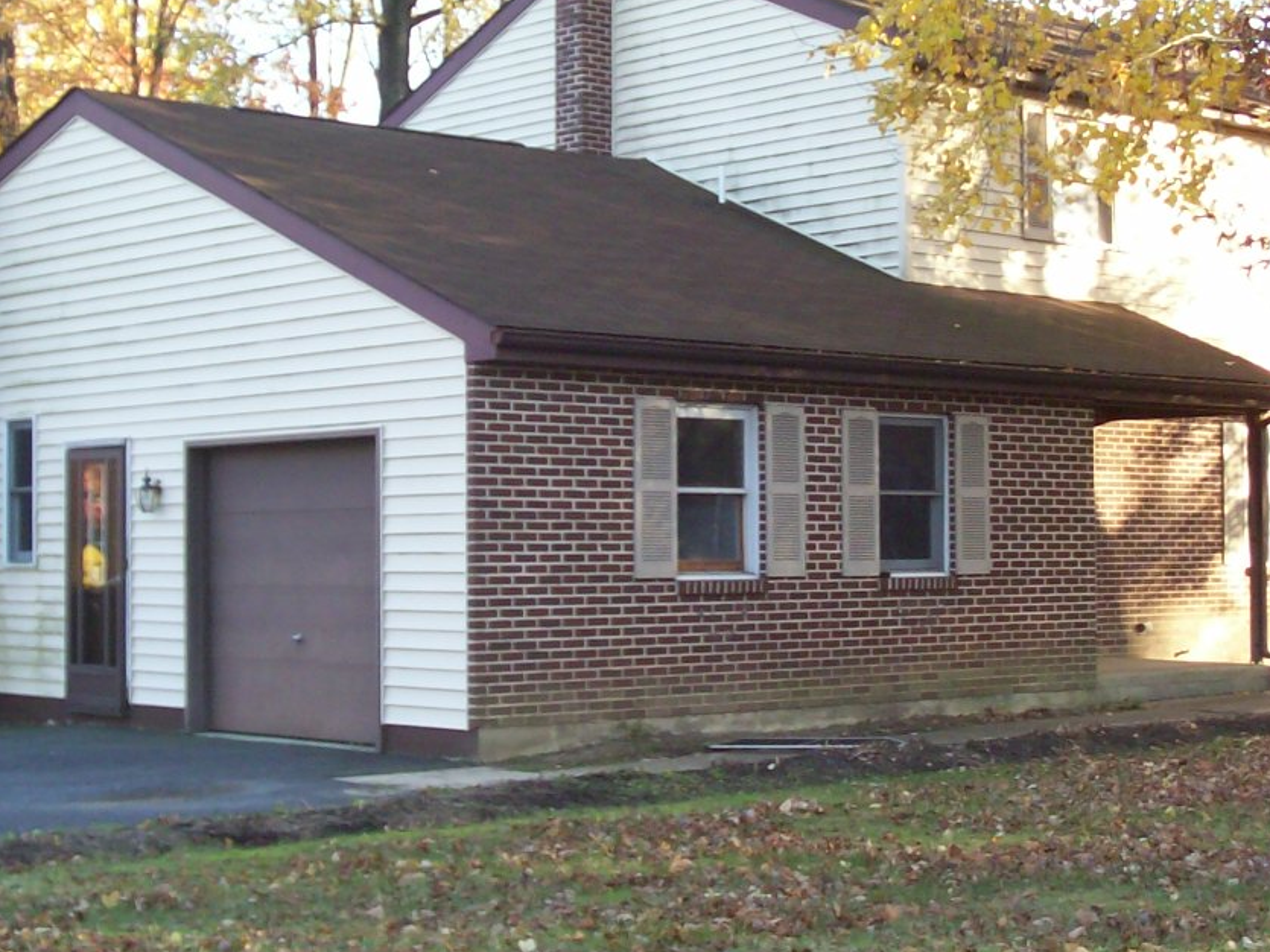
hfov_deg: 28.2
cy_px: 398
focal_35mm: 69
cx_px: 631
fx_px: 2531
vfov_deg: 21.3
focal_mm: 7.6
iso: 80
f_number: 3
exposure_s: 1/83.1
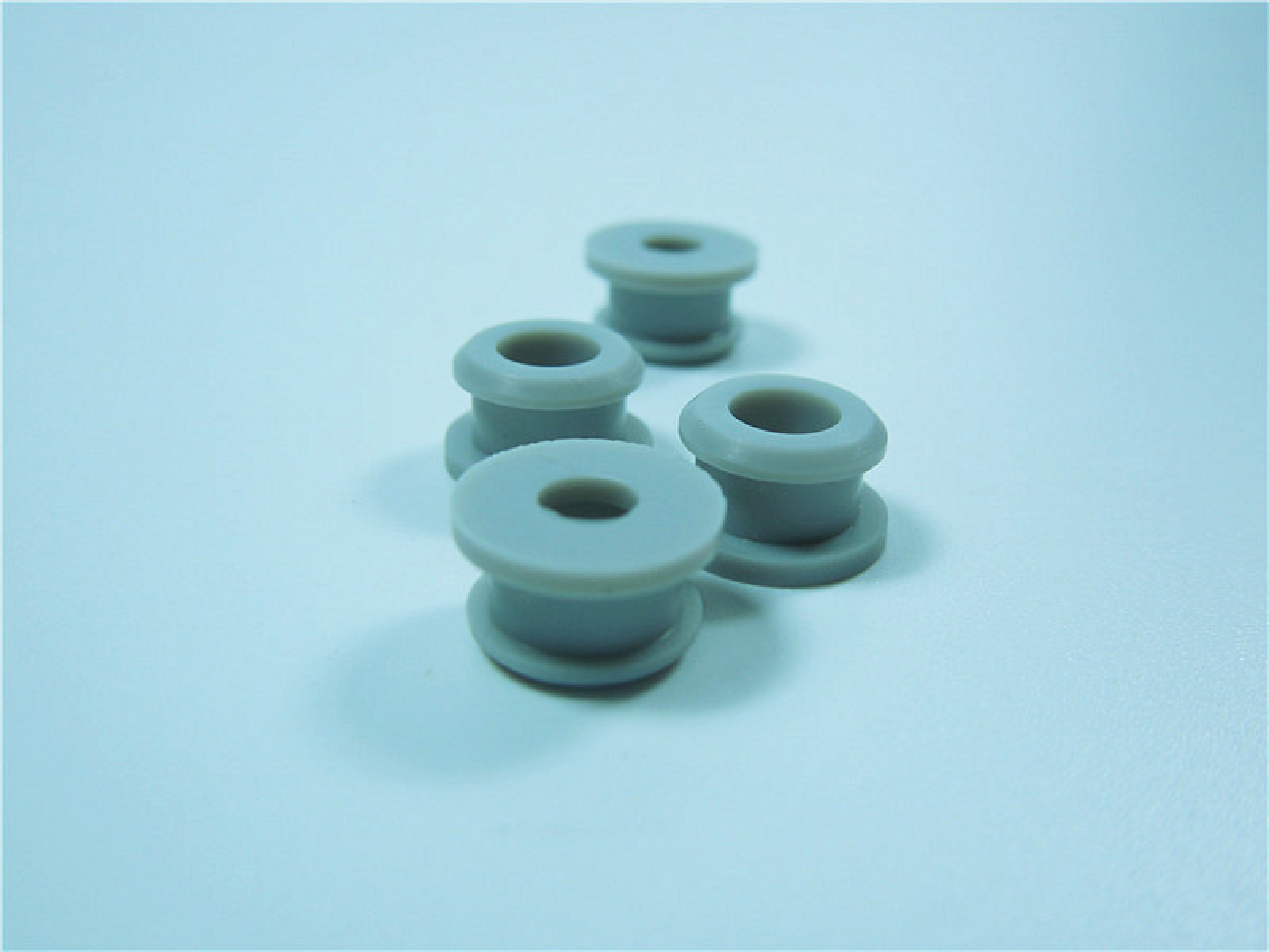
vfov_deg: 40.7
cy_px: 476
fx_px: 1283
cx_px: 634
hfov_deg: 52.6
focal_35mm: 35
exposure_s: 1/160
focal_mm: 6.3
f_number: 3.7
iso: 140
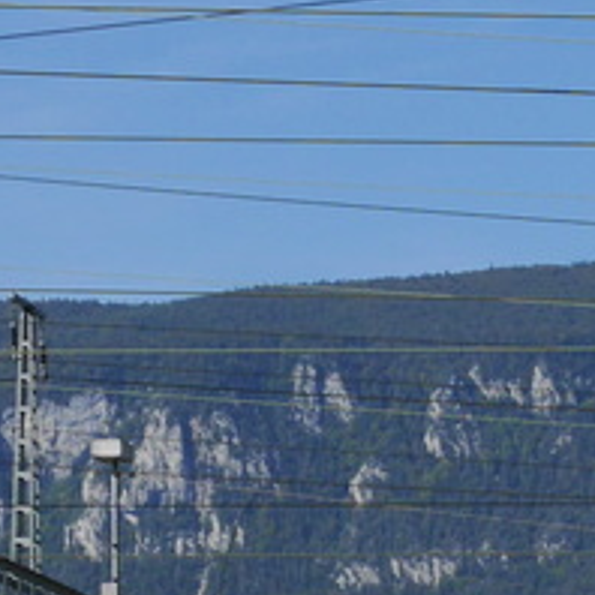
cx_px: 980
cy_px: 1094
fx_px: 5212
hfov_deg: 6.4
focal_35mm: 268
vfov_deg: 6.4
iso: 160
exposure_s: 1/400
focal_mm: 25
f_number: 9
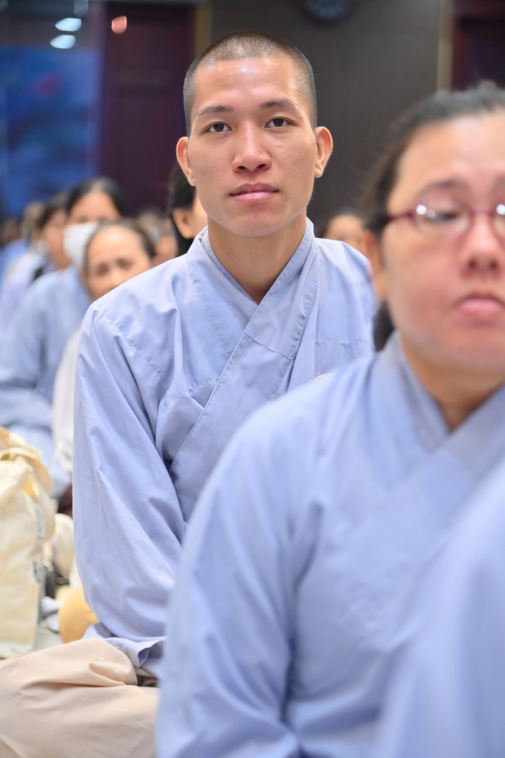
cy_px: 379
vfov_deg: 20.8
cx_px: 252
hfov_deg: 14.0
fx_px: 2063
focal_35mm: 98
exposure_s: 1/80
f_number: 4
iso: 1250
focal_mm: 98
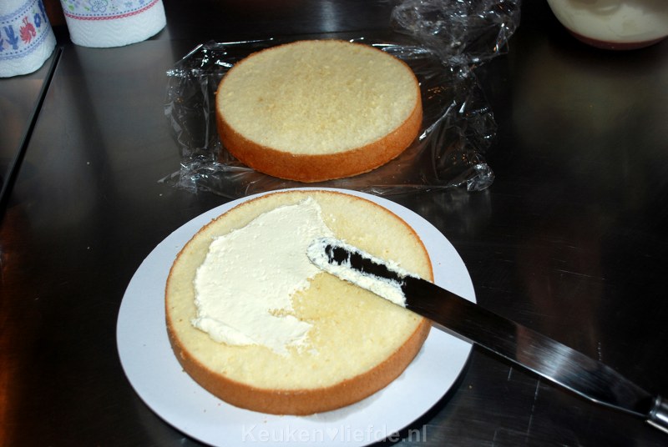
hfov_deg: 42.3
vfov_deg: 29.0
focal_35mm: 46
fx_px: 864
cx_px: 334
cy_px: 224
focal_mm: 31
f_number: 4.2
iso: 200
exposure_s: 1/60
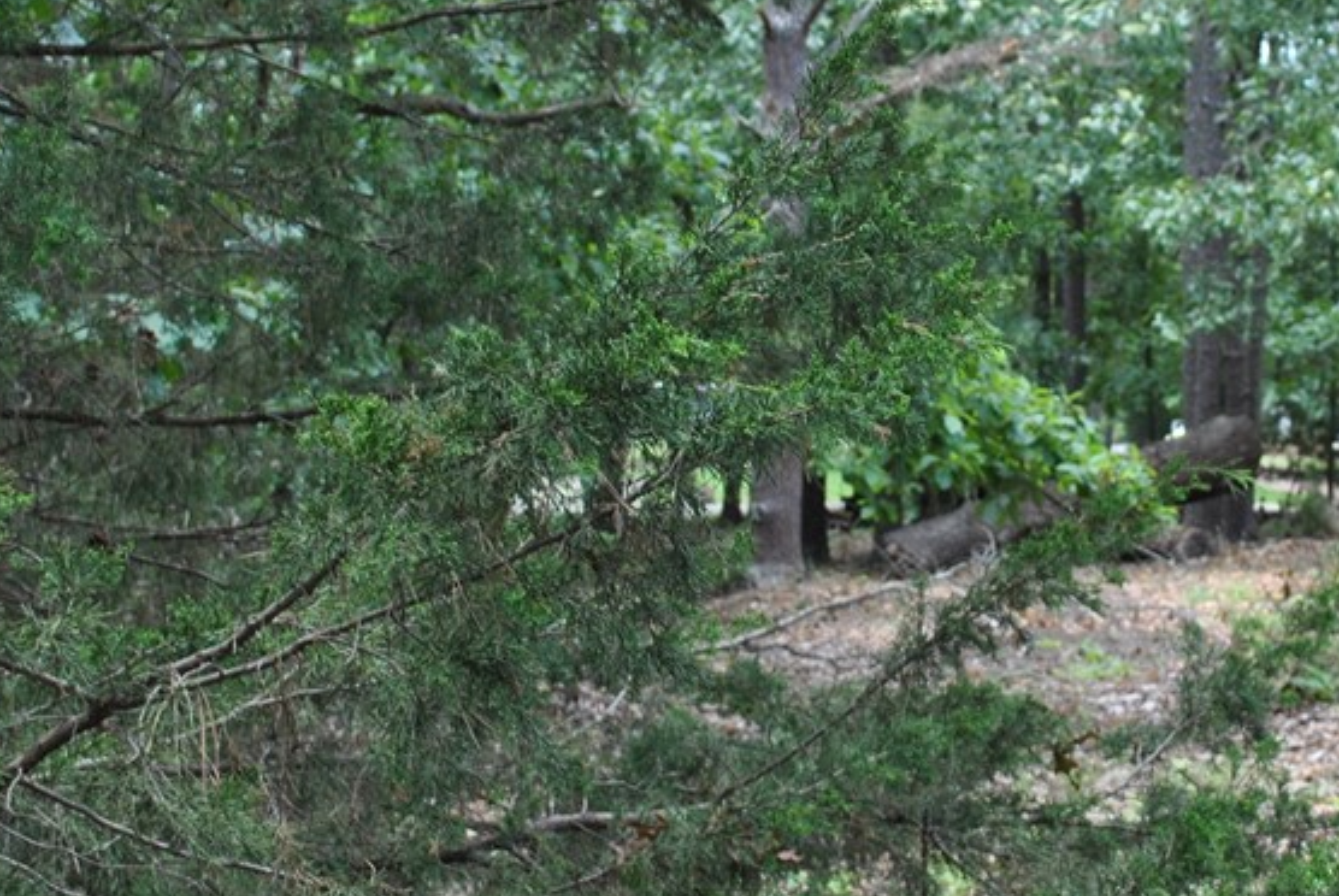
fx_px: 2830
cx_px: 960
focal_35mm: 76
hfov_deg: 26.4
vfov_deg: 18.0
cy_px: 325
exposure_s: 1/125
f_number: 5.6
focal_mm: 26
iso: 160
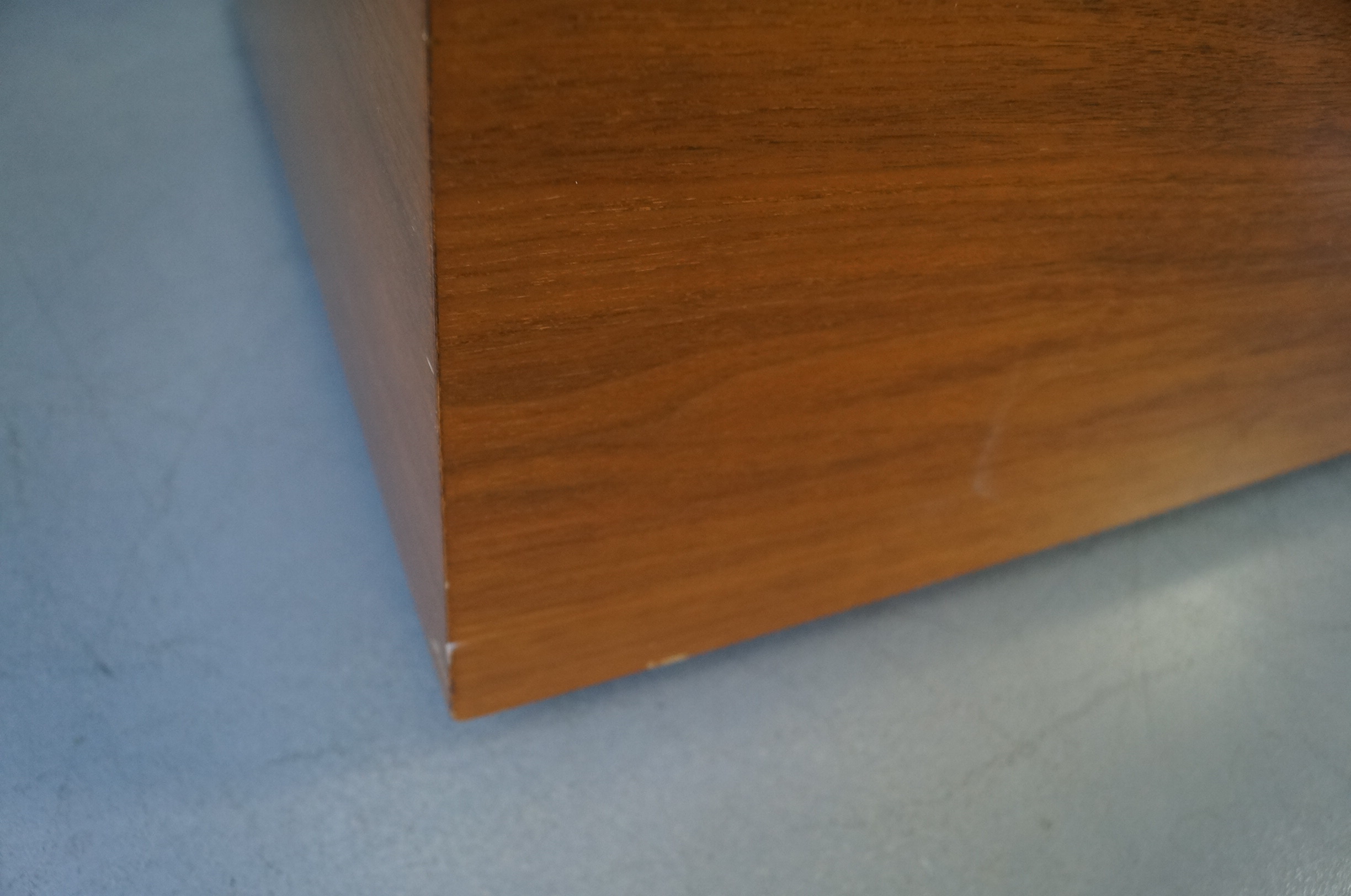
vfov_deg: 47.8
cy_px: 448
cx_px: 676
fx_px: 1012
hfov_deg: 67.5
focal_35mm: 27
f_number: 4
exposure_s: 1/60
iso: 1000
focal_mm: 18
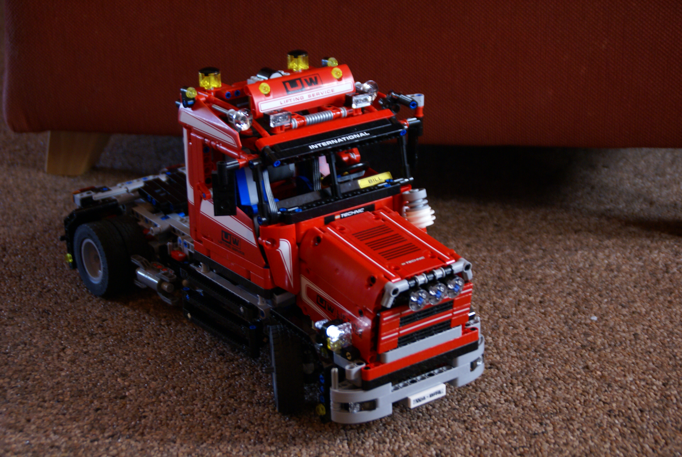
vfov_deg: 18.2
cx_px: 341
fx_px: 1423
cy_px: 228
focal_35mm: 75
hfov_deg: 27.0
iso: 400
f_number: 5
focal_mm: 50
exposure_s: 1/6
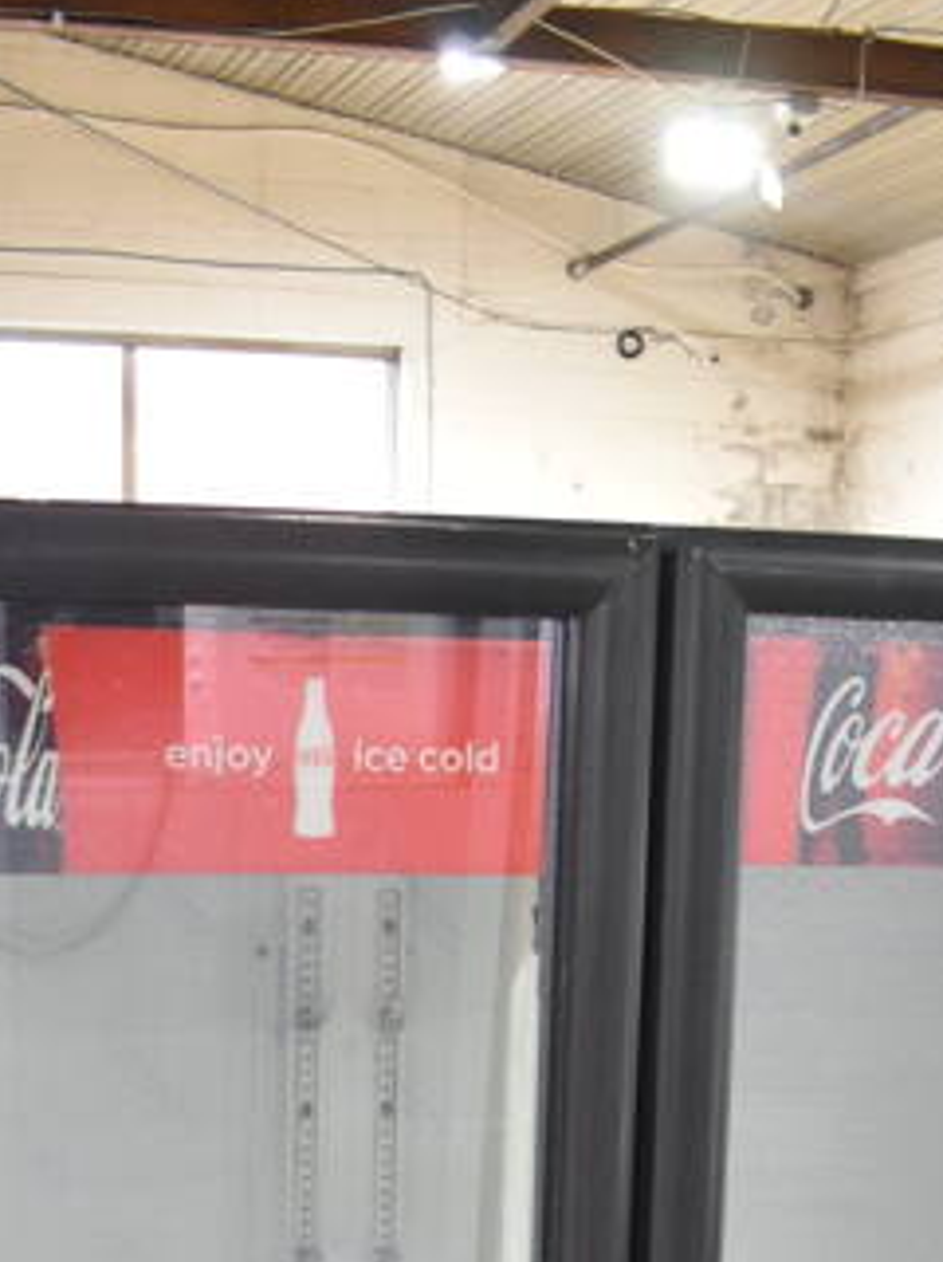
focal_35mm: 74
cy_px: 1649
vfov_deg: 23.3
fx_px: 2693
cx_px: 409
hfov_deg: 19.8
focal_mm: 18
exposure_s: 1/30
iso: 1250
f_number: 3.5
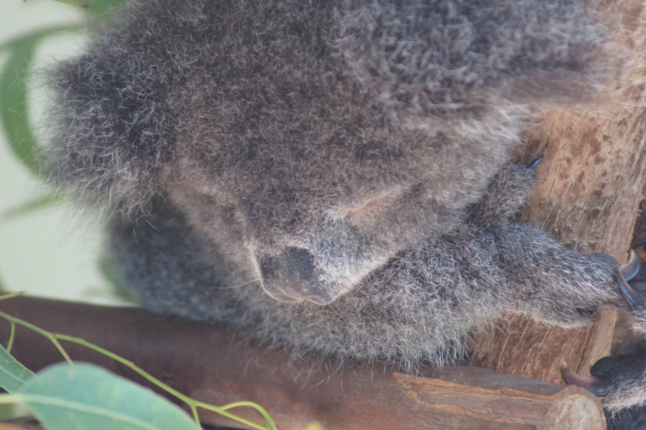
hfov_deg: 4.6
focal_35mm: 450
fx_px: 8070
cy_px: 215
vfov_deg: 3.1
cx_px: 323
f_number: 5.6
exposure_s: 1/20
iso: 800
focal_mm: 300
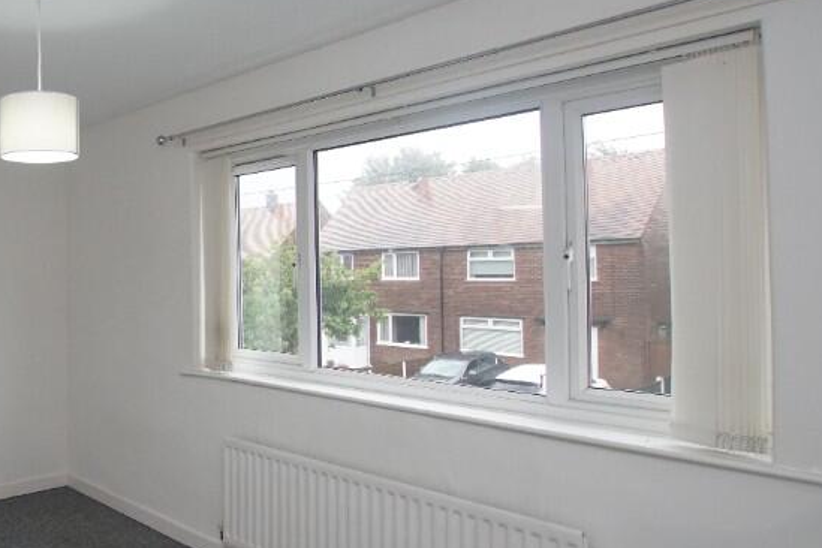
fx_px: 639
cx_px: 100
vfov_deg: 45.9
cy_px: 348
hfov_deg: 57.4
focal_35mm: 28
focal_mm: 10
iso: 1000
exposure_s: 1/160
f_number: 4
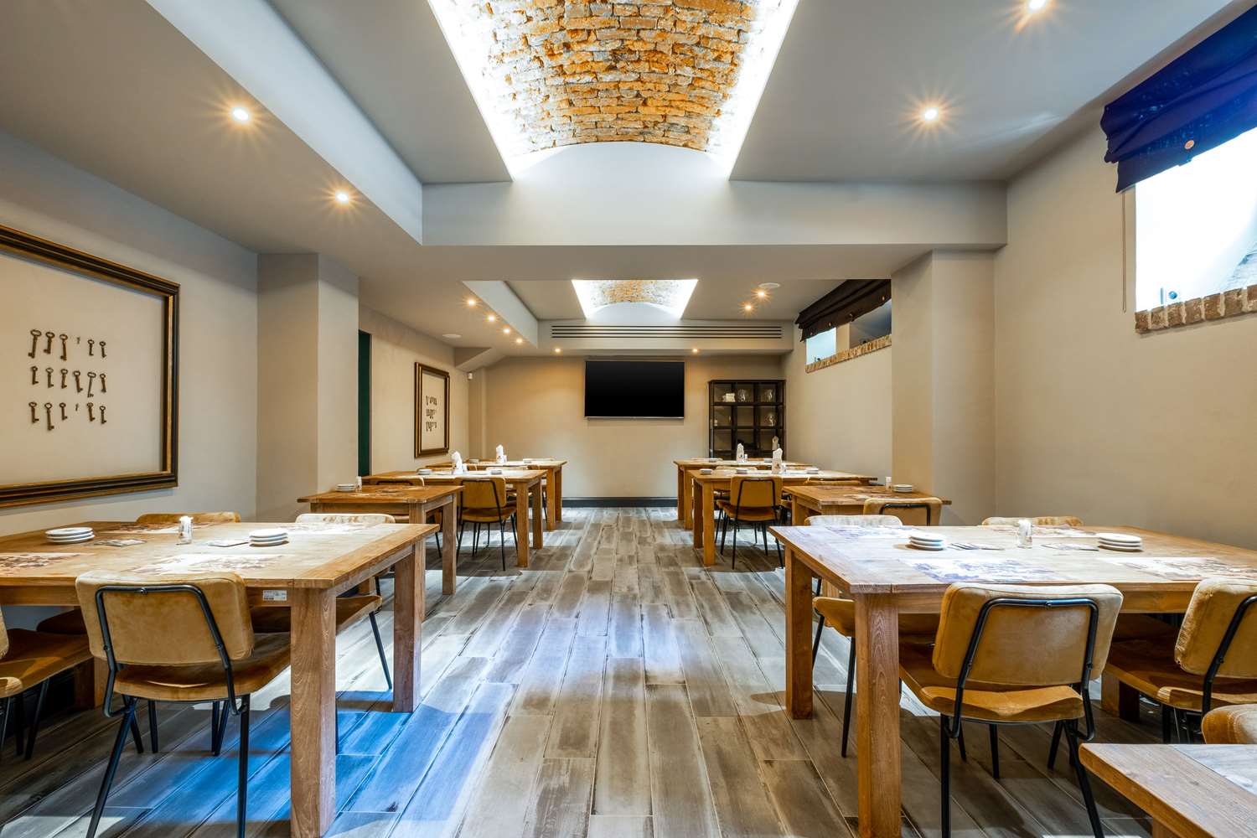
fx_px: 524
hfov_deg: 100.4
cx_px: 628
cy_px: 419
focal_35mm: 15
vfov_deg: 77.3
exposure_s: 5
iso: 100
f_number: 11
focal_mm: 10
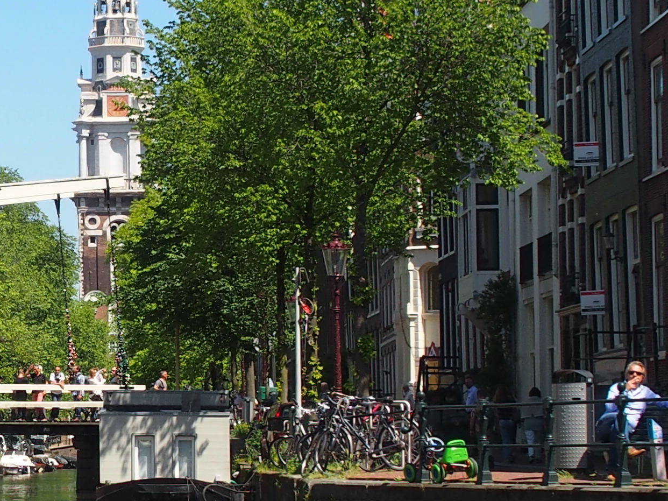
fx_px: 2836
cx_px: -11
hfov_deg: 13.2
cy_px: 191
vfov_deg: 10.1
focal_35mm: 147
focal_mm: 9.8
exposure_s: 1/500
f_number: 4.5
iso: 100
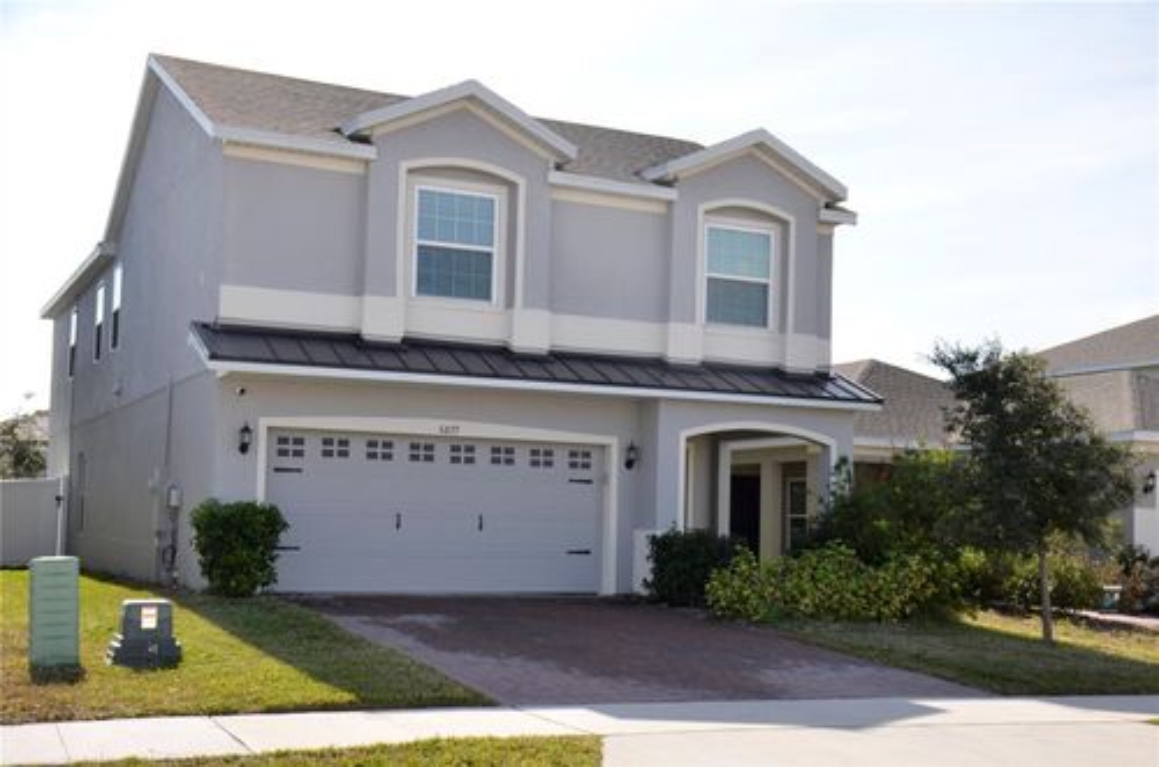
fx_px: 1446
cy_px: 384
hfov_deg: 43.7
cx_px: 580
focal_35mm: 45
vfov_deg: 29.7
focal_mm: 30
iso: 100
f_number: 8
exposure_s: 1/250
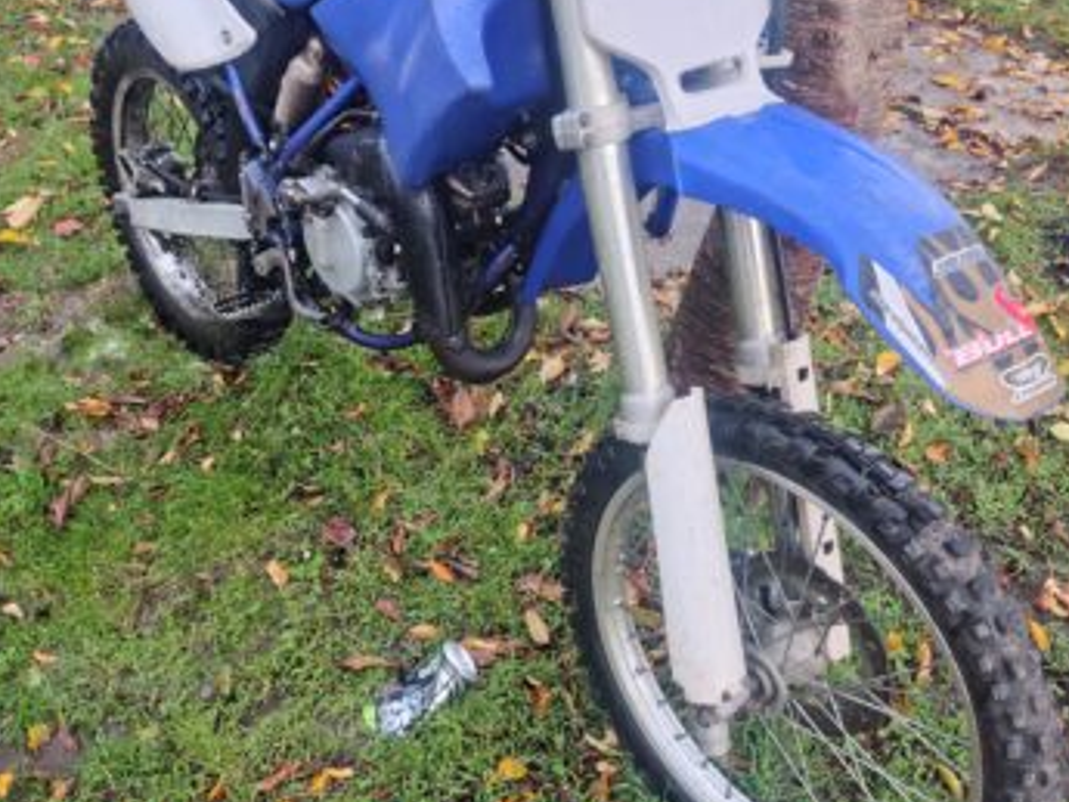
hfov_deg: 61.6
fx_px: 896
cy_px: 372
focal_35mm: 29
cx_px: 536
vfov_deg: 48.2
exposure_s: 1/185
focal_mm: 4.71
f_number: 1.7
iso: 143
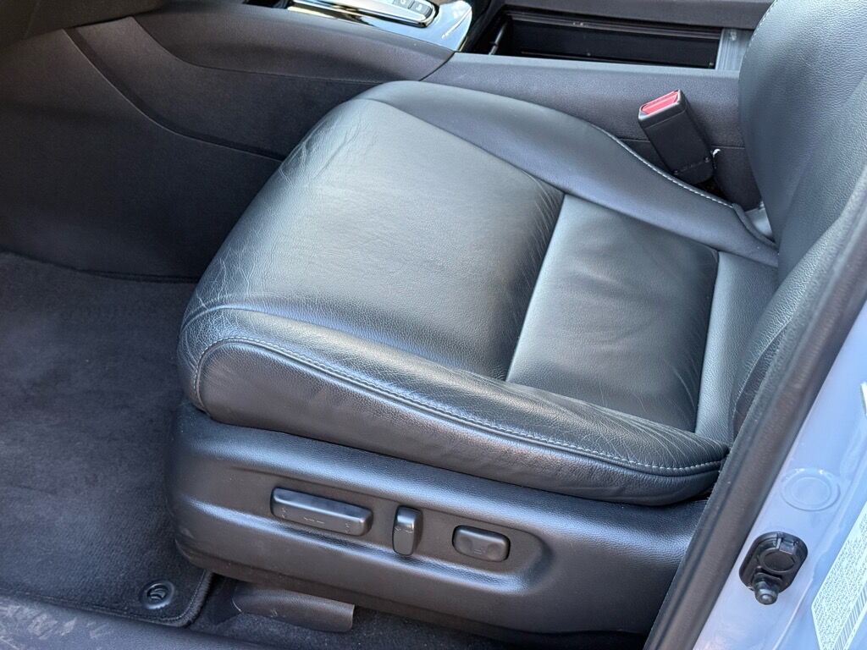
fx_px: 1202
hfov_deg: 39.7
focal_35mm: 48
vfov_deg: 30.3
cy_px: 325
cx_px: 434
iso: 160
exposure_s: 1/60
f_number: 1.78
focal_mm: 6.76
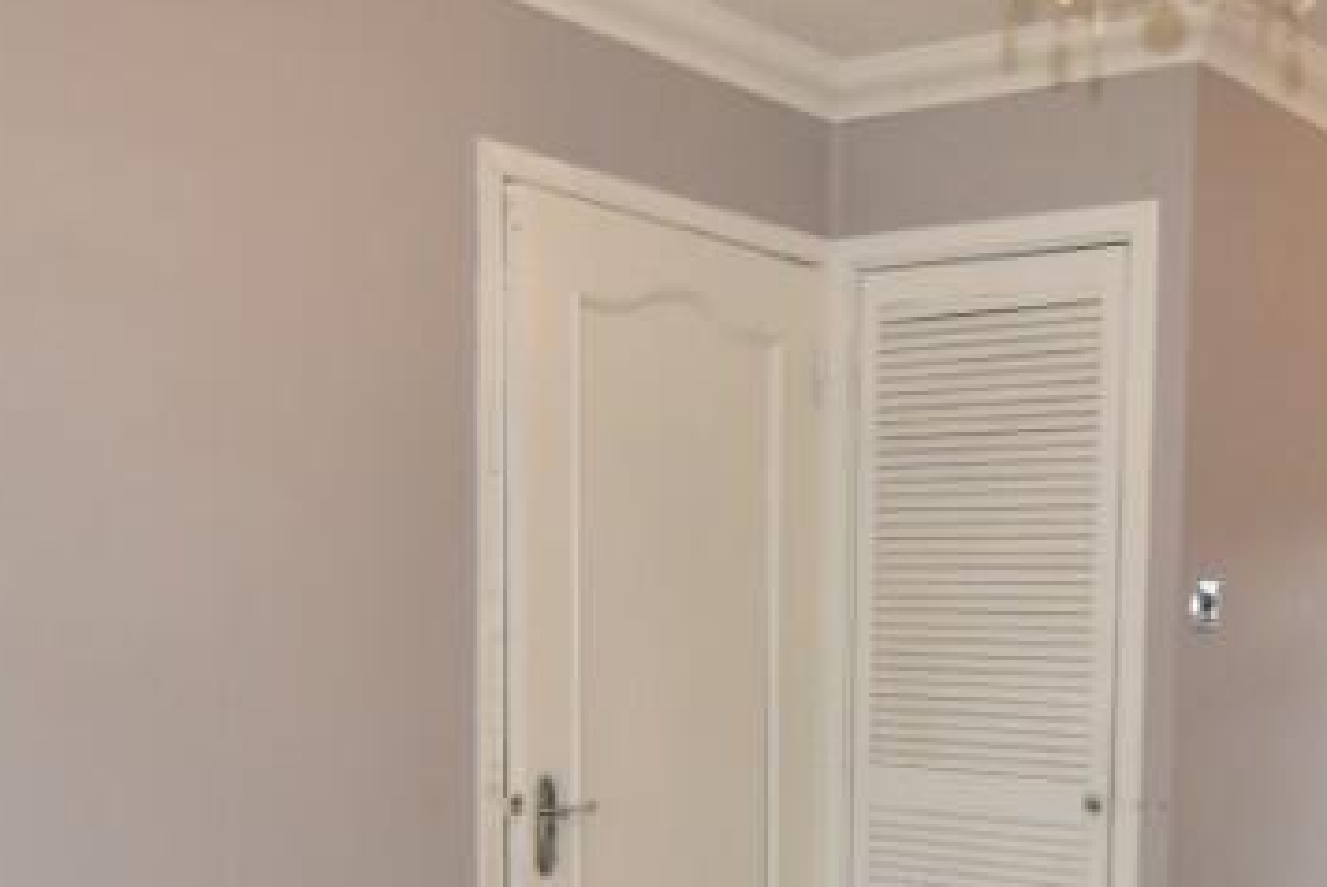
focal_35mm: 47
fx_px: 1750
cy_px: 788
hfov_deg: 40.6
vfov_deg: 27.5
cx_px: 958
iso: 250
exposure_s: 1/60
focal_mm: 11
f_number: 4.5
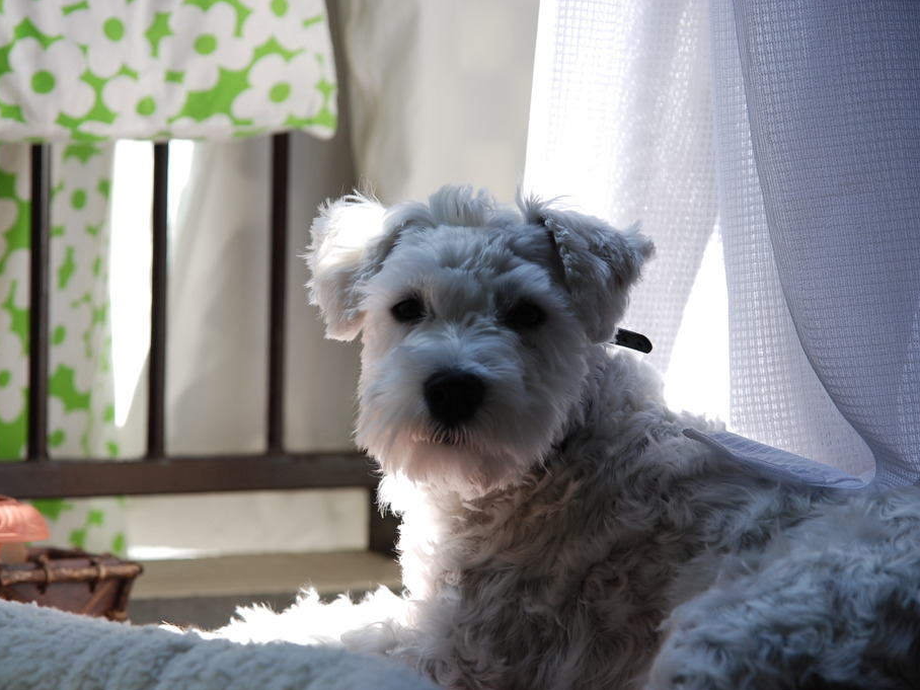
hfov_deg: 17.3
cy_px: 346
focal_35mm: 114
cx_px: 434
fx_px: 3030
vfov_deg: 13.0
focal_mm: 70
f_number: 5
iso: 200
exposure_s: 1/400
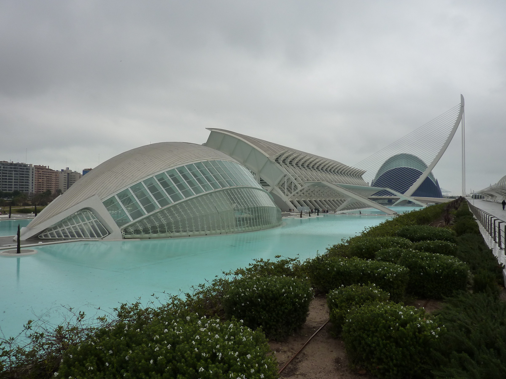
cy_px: 190
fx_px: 365
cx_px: 253
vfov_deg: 54.9
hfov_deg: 69.4
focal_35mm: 25
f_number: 4
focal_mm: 4.1
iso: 125
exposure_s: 1/100
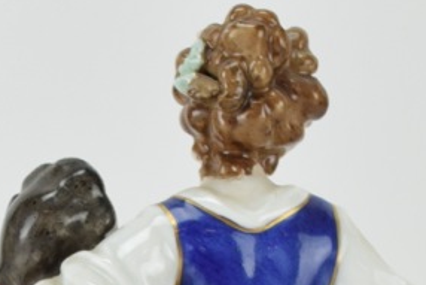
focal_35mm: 181
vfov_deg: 7.2
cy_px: 626
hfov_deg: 11.3
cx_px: 122
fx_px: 2146
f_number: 7.1
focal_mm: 27
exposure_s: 1/125
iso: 800
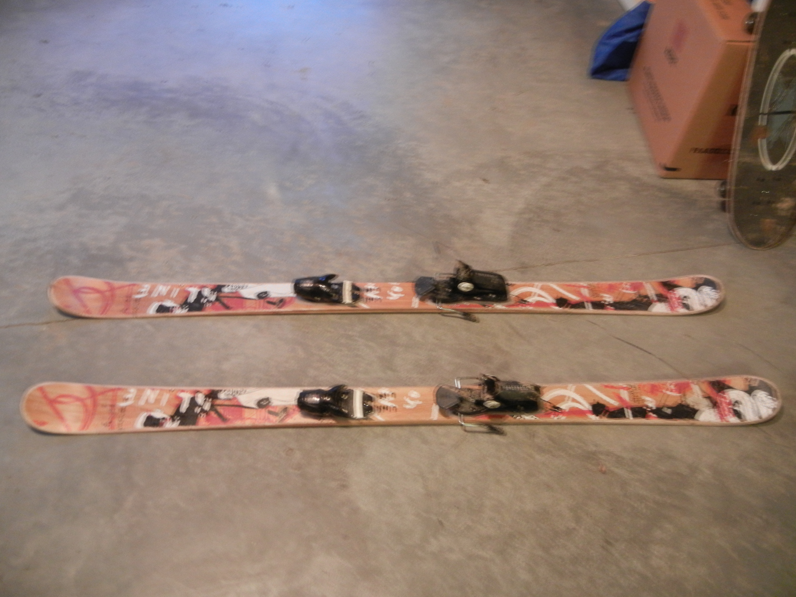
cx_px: 398
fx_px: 690
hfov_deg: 60.0
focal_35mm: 30
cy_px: 298
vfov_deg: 46.8
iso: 400
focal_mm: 5.4
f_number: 3.5
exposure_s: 1/1.7
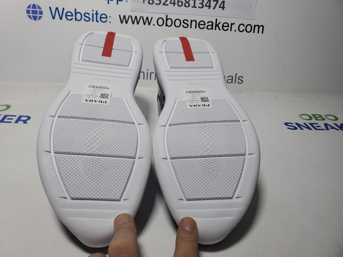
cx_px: 172
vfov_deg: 53.1
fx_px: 258
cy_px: 128
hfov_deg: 67.3
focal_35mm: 26
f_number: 2.4
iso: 50
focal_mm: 4.3
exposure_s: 1/335
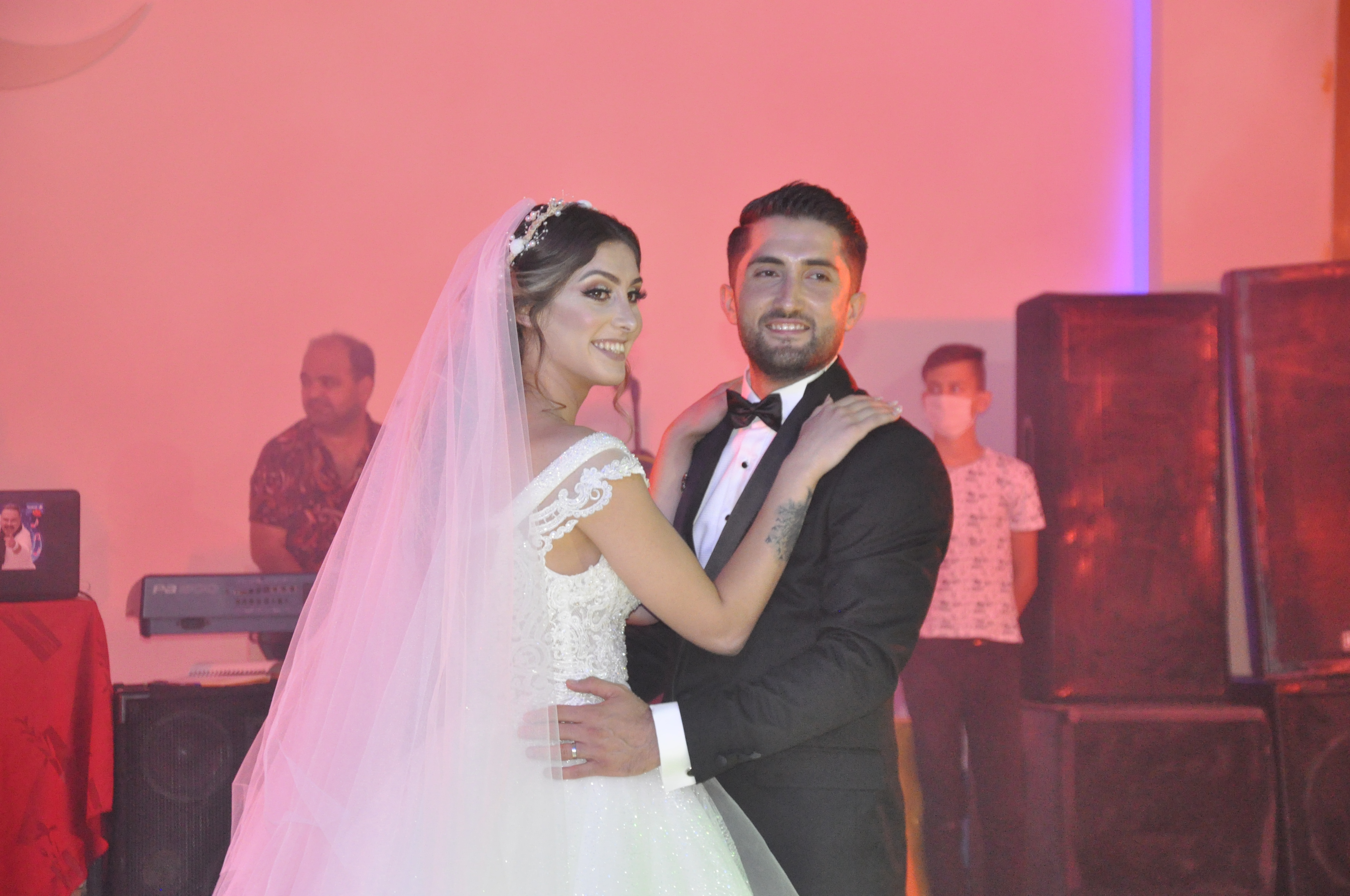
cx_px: 675
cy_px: 448
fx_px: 3708
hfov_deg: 20.6
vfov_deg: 13.8
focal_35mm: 99
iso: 2500
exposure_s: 1/60
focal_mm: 66
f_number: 5.3
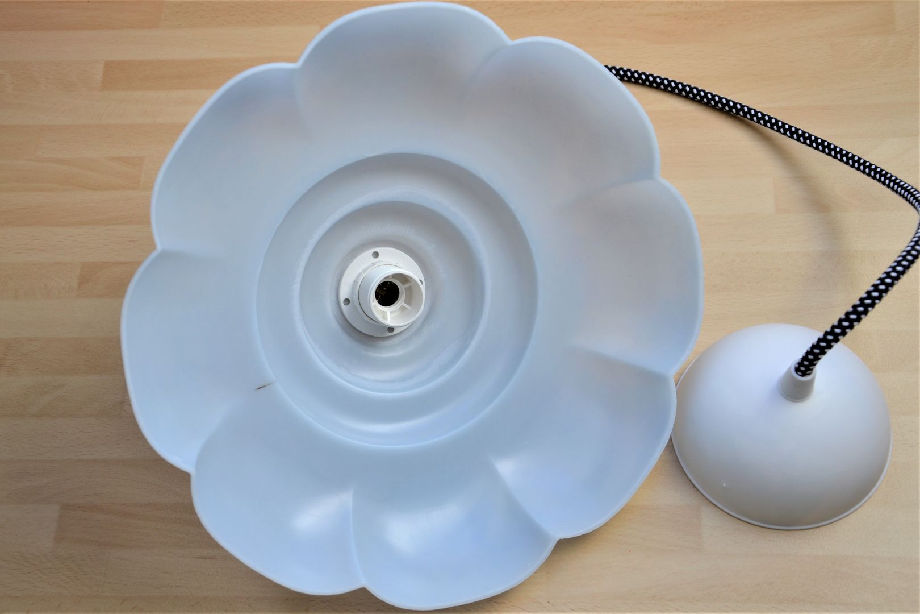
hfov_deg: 41.1
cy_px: 307
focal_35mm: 48
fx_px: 1227
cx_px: 460
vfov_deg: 28.1
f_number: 5.6
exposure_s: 1/125
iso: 160
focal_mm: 32
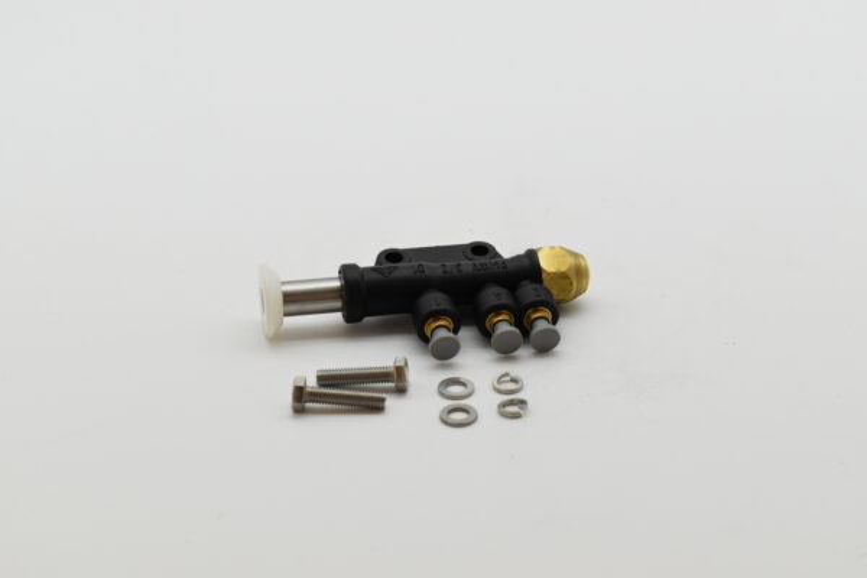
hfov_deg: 28.1
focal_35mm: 72
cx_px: 434
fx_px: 1734
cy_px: 289
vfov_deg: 18.9
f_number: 8
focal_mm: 48
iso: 1600
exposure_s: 1/1600
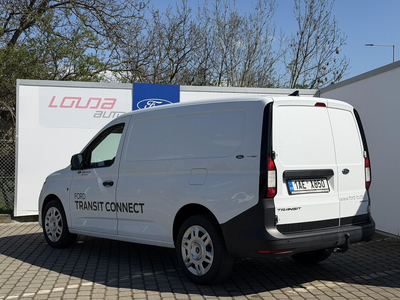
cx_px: 200
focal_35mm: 48
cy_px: 150
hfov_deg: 39.7
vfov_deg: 30.3
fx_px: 555
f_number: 1.78
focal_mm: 6.76
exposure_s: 1/9901
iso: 80
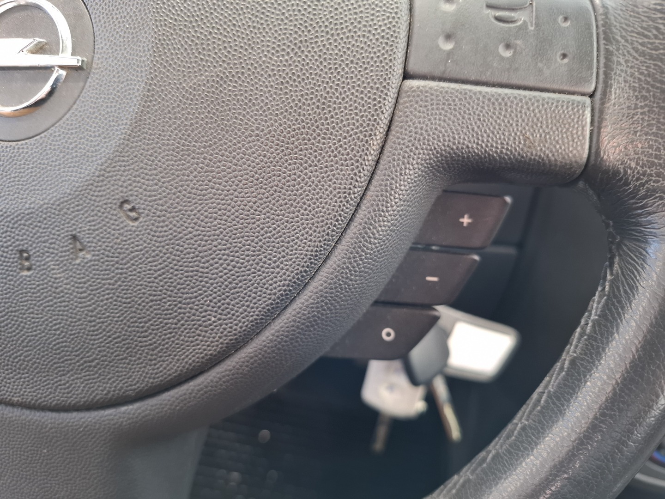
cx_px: 332
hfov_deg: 73.9
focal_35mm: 23
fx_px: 442
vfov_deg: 58.9
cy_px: 250
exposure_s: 1/33
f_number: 1.8
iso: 250
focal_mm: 5.54
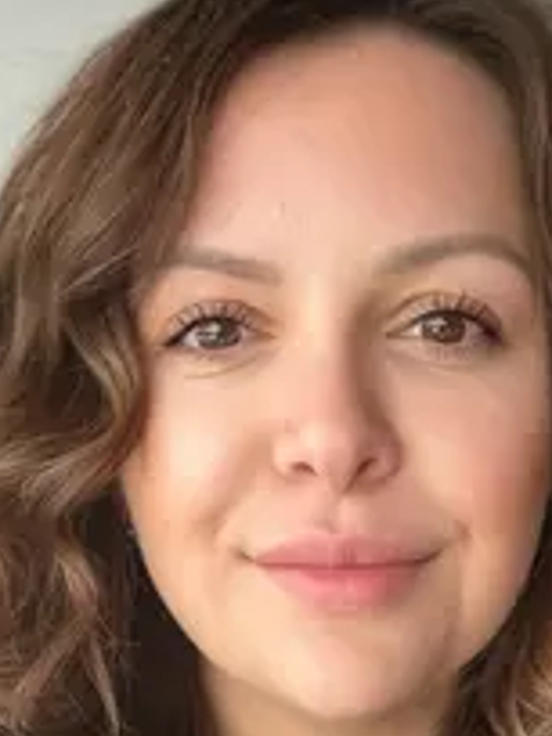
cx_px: 305
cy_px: 604
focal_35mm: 54
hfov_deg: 27.0
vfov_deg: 34.3
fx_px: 1148
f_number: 1.9
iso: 160
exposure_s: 1/60
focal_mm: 2.69
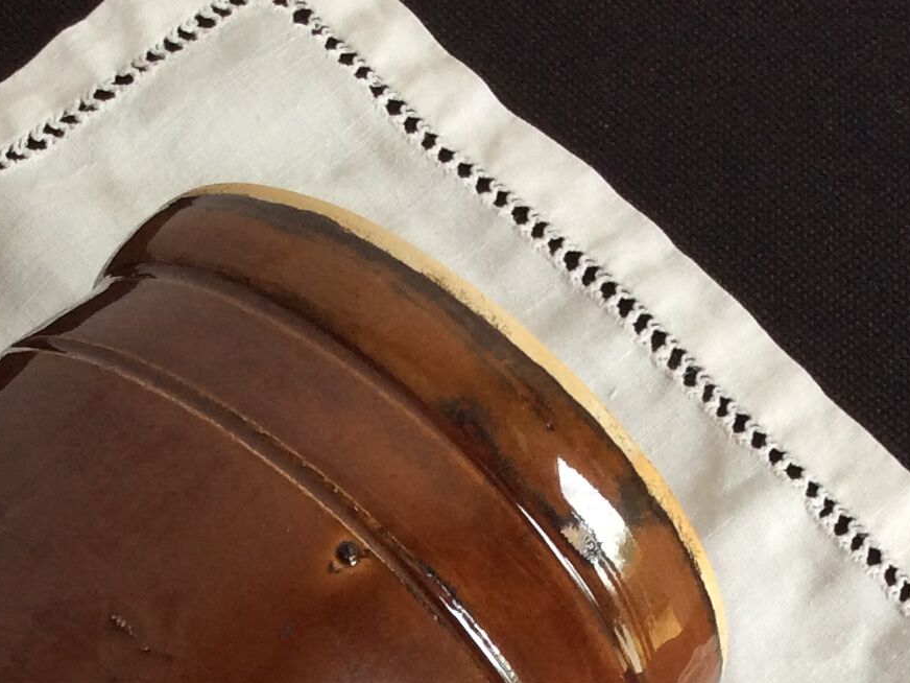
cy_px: 919
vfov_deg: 14.8
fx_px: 2497
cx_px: 222
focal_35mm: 95
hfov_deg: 20.5
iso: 40
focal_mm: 3.3
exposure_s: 1/50
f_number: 2.4
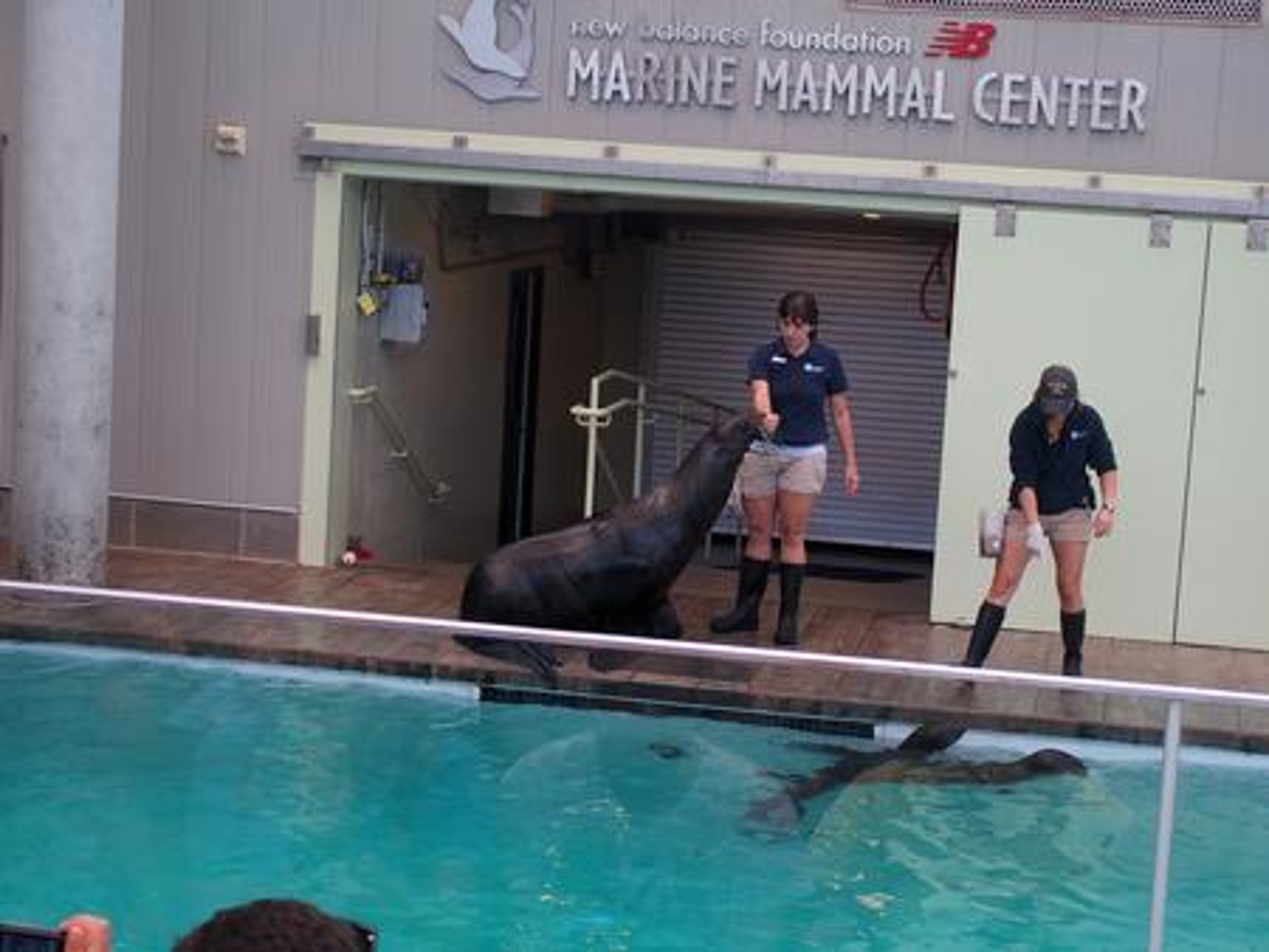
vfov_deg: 21.6
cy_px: 476
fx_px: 2494
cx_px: 634
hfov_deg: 28.5
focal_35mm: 68
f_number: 3.5
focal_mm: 14.5
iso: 100
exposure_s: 1/250
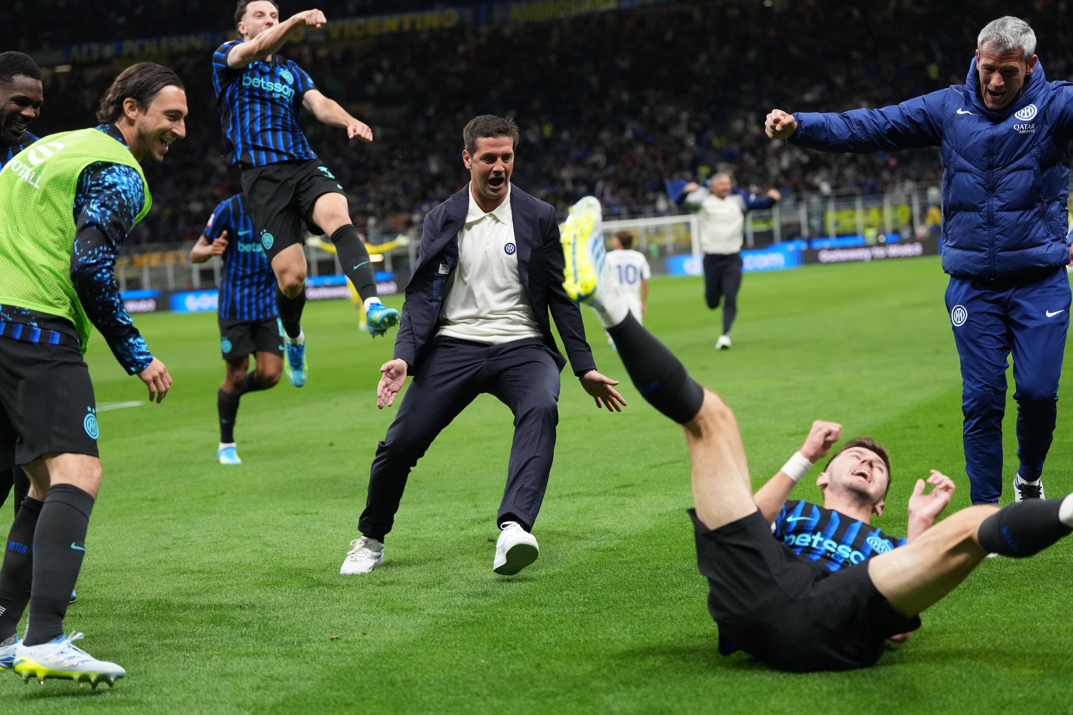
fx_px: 2533
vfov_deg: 16.1
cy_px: 358
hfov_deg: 23.9
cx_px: 536
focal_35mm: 85
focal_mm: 85
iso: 4000
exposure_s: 1/2000
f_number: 3.2
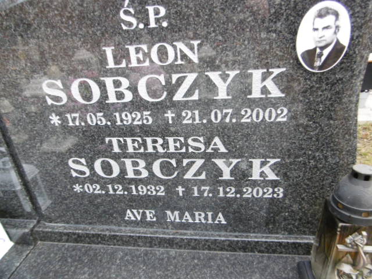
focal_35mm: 24
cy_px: 140
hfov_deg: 71.6
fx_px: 258
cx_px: 186
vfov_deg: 56.8
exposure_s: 1/60
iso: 250
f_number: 3.1
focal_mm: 4.3
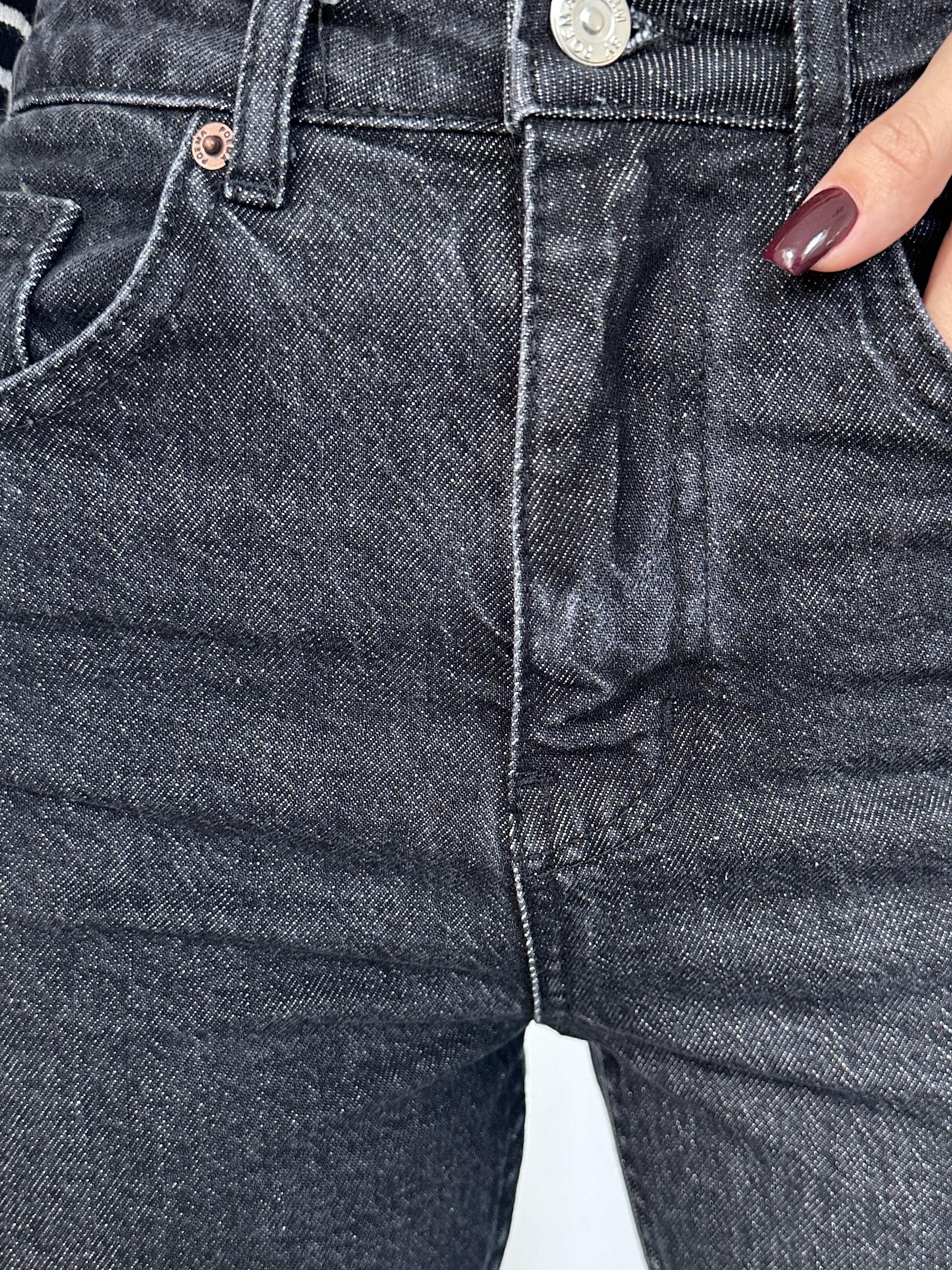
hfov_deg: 35.8
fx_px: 1467
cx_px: 572
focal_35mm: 40
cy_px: 705
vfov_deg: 46.7
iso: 250
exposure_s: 1/63
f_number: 1.78
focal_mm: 6.86
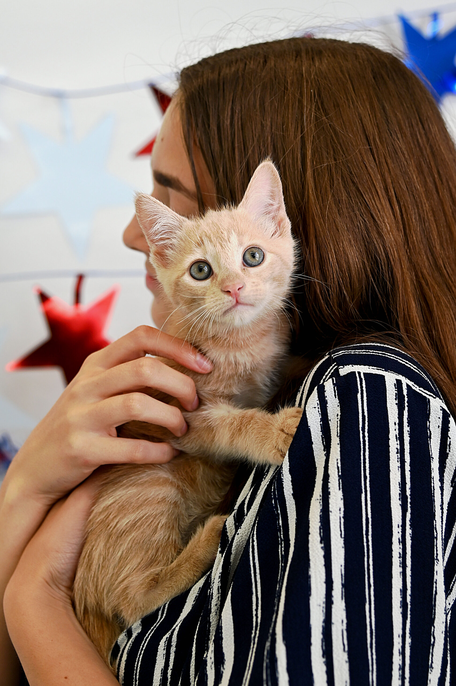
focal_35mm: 40
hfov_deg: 33.4
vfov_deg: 48.5
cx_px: 228
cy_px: 343
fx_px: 761
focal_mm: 40
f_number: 4
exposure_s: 1/250
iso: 400
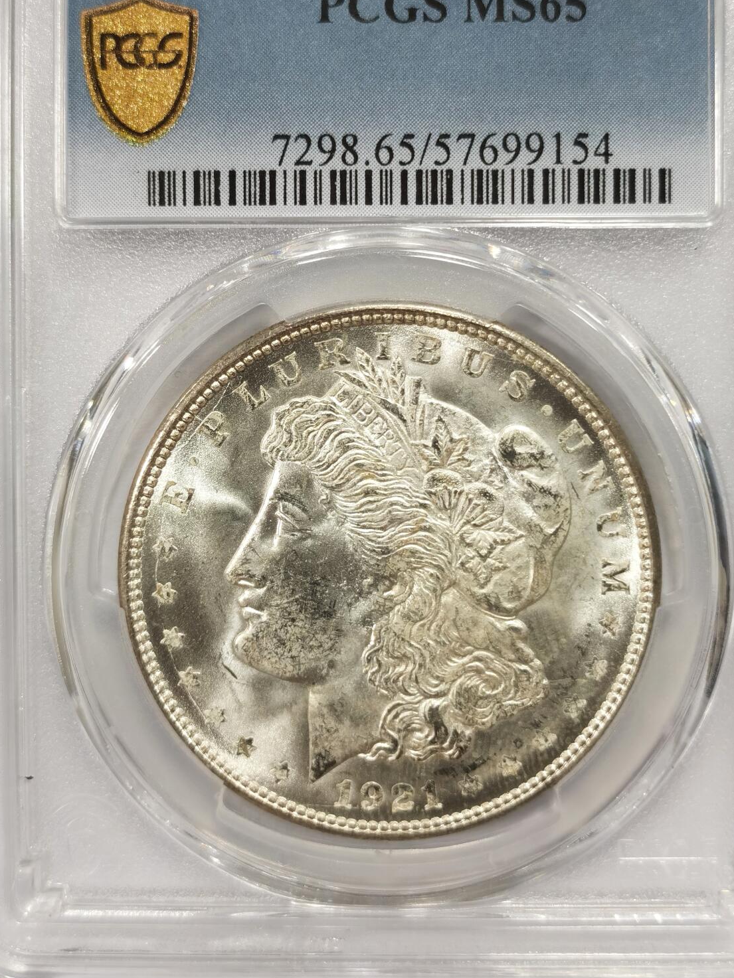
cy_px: 400
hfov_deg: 22.3
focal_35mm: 66
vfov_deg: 29.3
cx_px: 389
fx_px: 1866
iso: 100
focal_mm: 5.56
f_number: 16
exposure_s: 1/100
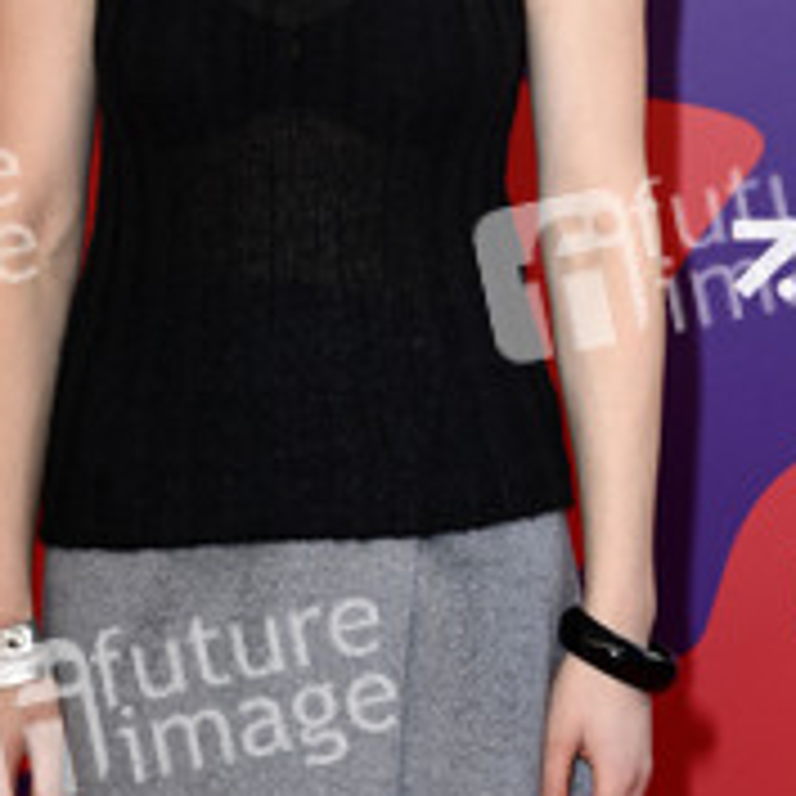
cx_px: 297
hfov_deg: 9.3
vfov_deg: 9.3
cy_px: 31
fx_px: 4891
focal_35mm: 188
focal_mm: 98
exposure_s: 1/250
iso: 640
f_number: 6.3
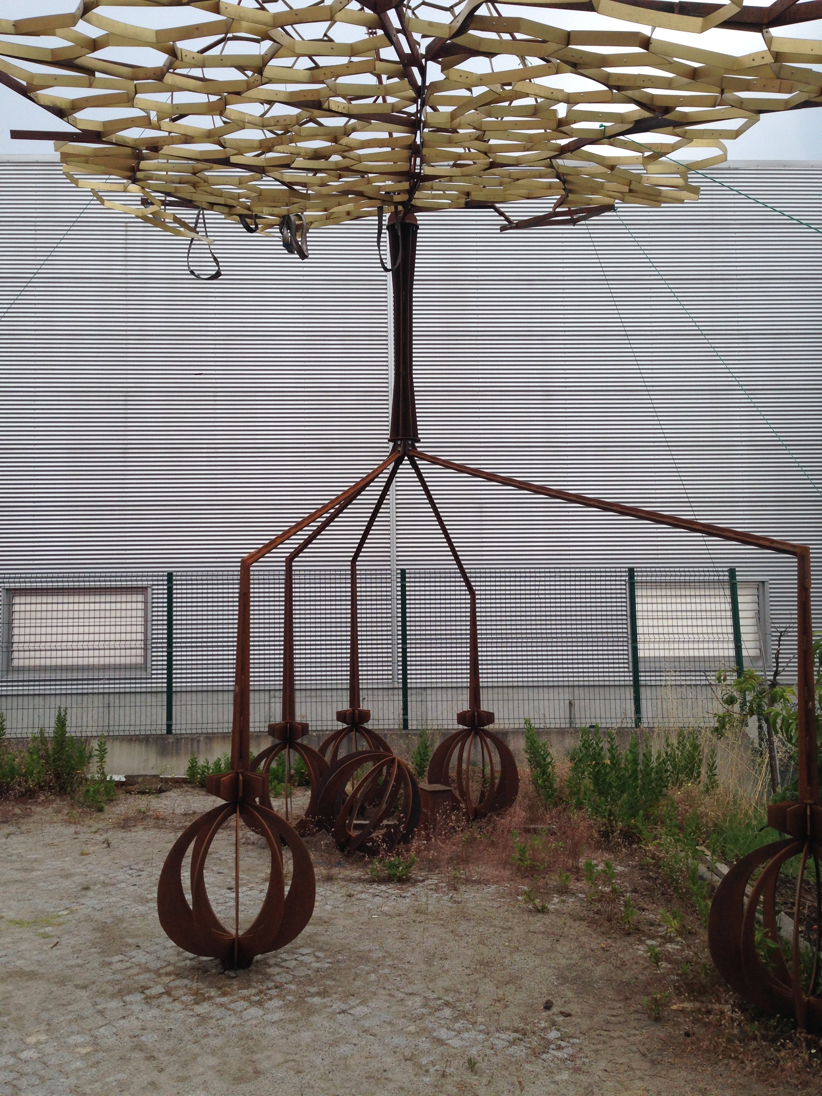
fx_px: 1045
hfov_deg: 42.9
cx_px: 411
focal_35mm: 33
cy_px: 548
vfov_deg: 55.4
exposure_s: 1/1427
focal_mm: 4.12
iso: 50
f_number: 2.4
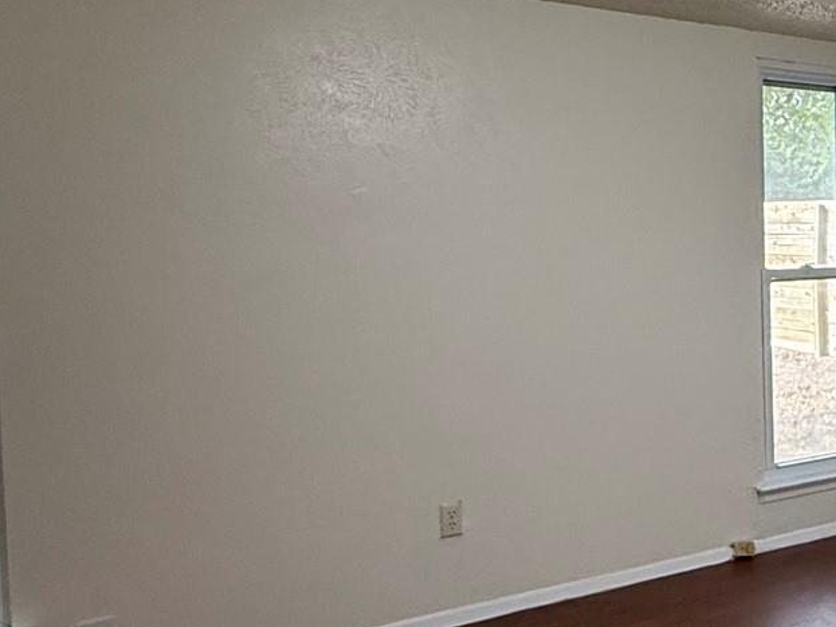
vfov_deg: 31.5
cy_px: 302
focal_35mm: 46
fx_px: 1111
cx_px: 976
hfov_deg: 34.1
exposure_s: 1/120
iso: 320
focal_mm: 2.22
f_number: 2.2
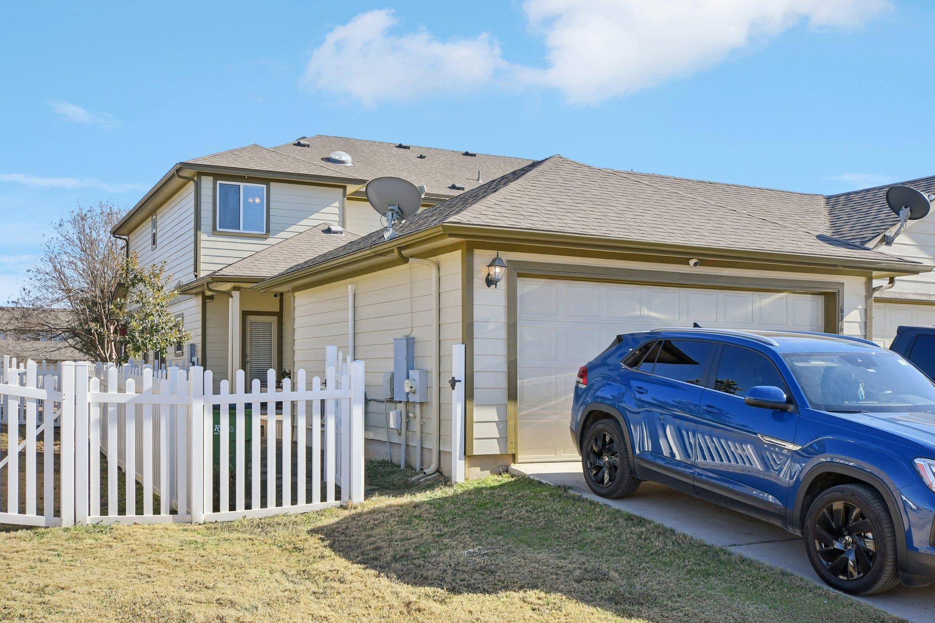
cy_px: 312
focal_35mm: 36
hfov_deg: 53.1
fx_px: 935
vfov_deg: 36.9
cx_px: 468
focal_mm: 24
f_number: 8
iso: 400
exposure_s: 1/640
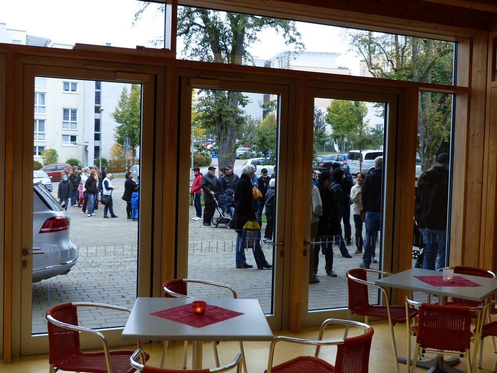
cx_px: 248
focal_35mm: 40
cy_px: 186
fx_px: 574
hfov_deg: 46.8
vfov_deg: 36.0
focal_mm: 7.1
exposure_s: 1/60
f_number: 2.8
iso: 160
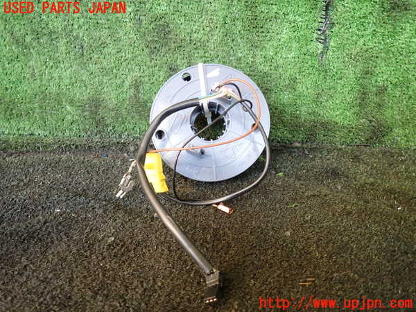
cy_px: 156
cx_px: 208
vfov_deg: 54.9
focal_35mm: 25
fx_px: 300
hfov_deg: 69.4
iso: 200
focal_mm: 4.5
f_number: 2
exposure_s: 1/50
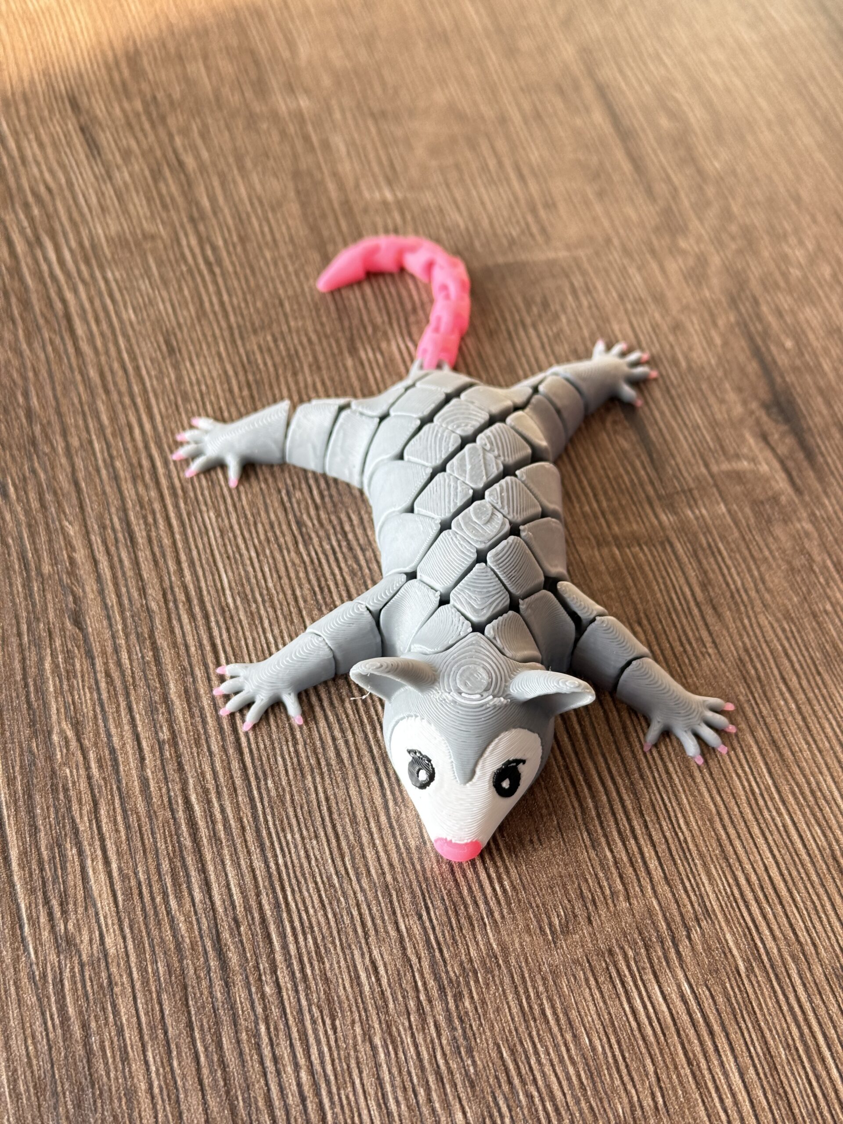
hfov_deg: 30.3
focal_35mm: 48
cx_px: 422
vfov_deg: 39.7
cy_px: 562
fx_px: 1559
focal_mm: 6.76
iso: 100
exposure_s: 1/142
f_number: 1.78
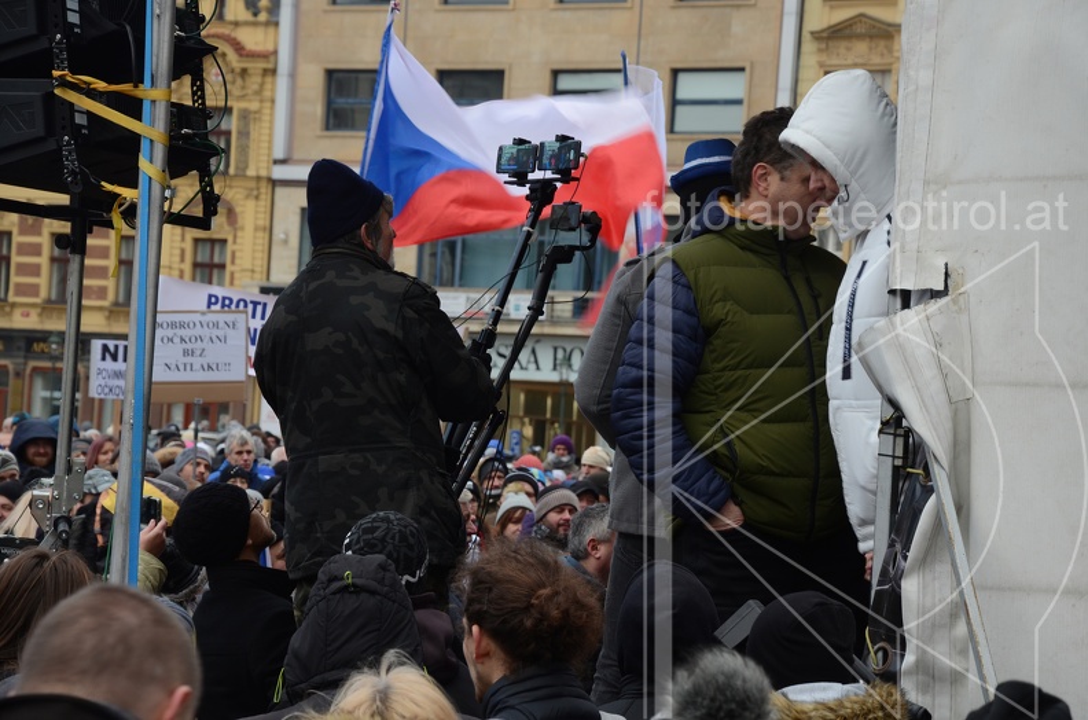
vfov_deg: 10.1
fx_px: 4070
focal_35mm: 135
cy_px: 360
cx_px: 544
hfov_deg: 15.2
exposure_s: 1/40
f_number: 8
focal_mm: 90
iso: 500
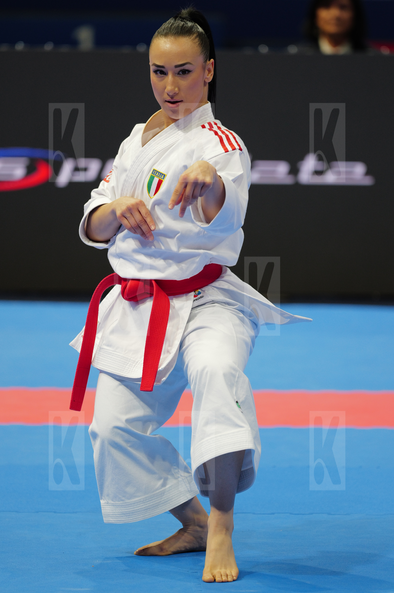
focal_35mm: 261
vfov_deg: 7.9
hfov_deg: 5.2
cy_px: 296
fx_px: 4300
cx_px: 197
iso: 800
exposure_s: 1/500
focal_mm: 172
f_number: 2.8
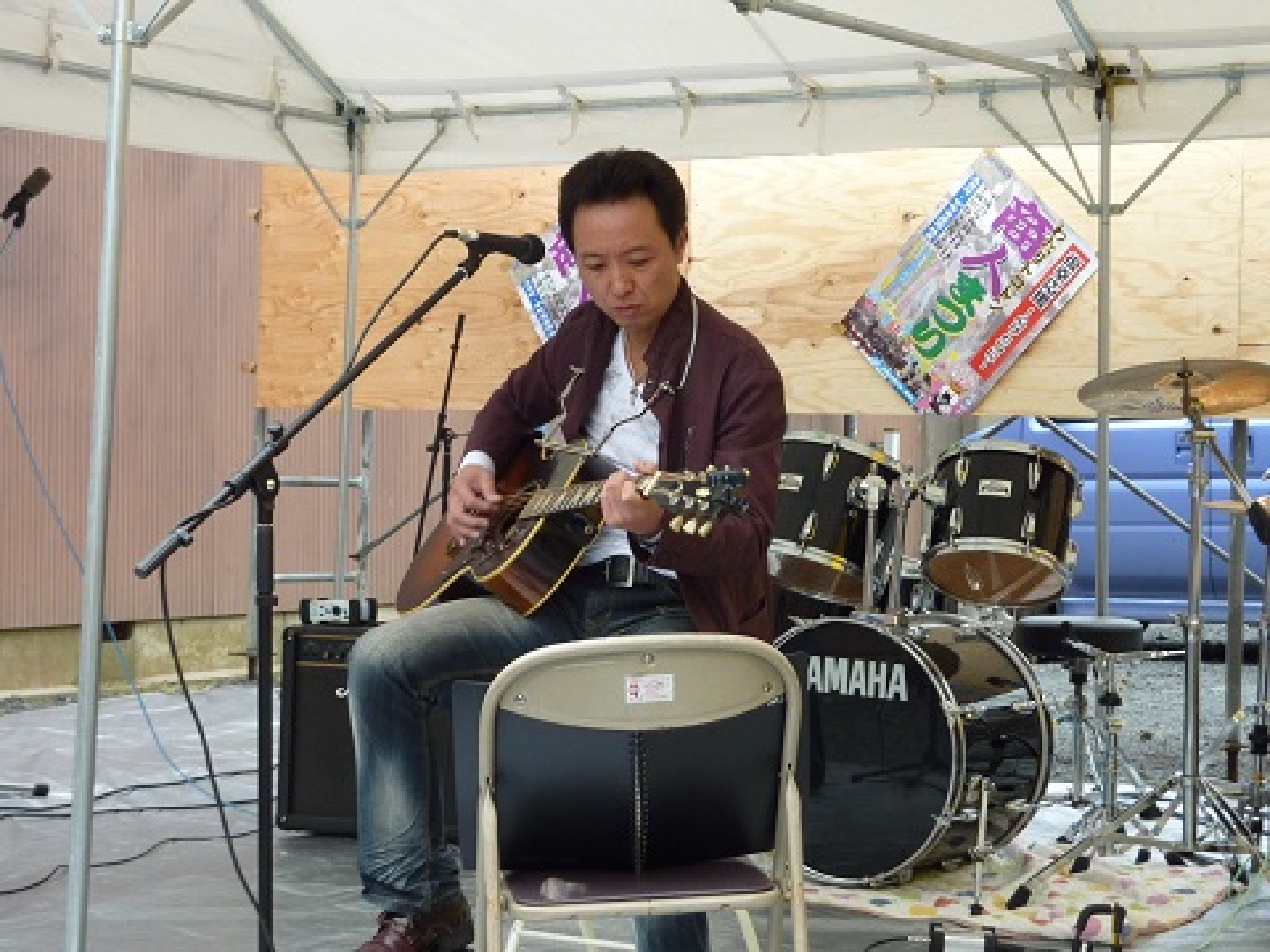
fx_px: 2458
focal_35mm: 67
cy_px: 476
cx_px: 635
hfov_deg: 29.0
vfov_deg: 21.9
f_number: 4.1
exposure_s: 1/125
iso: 160
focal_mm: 11
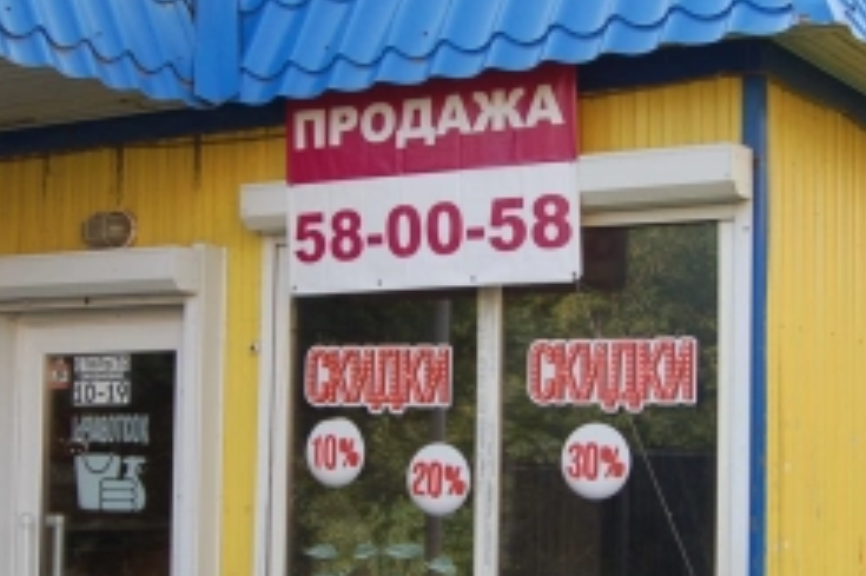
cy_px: 322
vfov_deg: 8.6
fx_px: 3846
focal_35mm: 160
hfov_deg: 12.8
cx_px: 449
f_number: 7.1
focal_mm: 40
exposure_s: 1/200
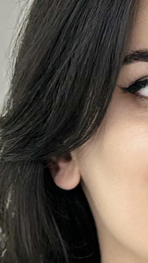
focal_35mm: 319
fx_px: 2225
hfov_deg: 3.8
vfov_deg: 6.6
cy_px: 533
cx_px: 244
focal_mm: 6.86
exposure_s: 1/100
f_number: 1.78
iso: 64
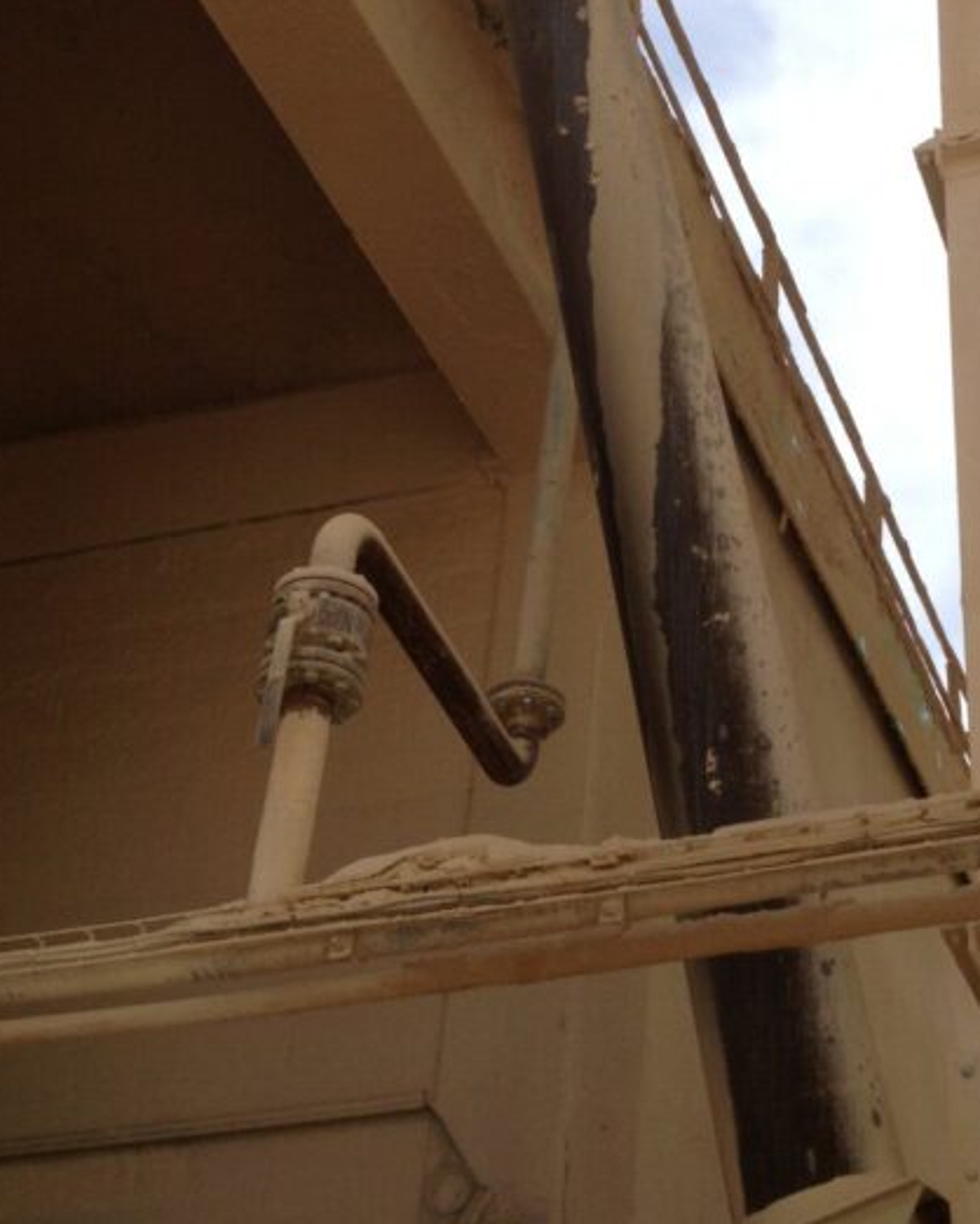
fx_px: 2428
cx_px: 771
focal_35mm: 67
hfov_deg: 22.5
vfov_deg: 28.0
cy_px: 368
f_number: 2.4
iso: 64
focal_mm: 4.28
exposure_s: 1/1284
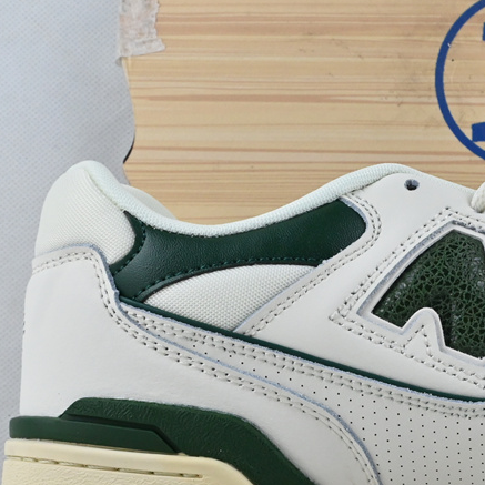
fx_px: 1692
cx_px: 528
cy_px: 340
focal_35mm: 107
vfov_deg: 16.3
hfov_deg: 15.9
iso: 1000
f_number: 10
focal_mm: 30.5
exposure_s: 1/200
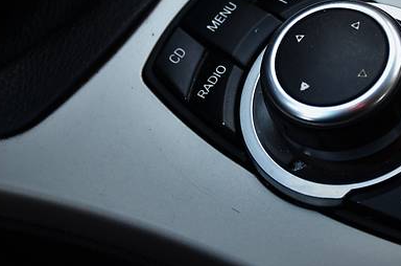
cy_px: 37
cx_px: 290
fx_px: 1389
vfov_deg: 10.9
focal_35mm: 125
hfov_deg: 16.4
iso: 200
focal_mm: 40
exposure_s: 1/250
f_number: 4.5
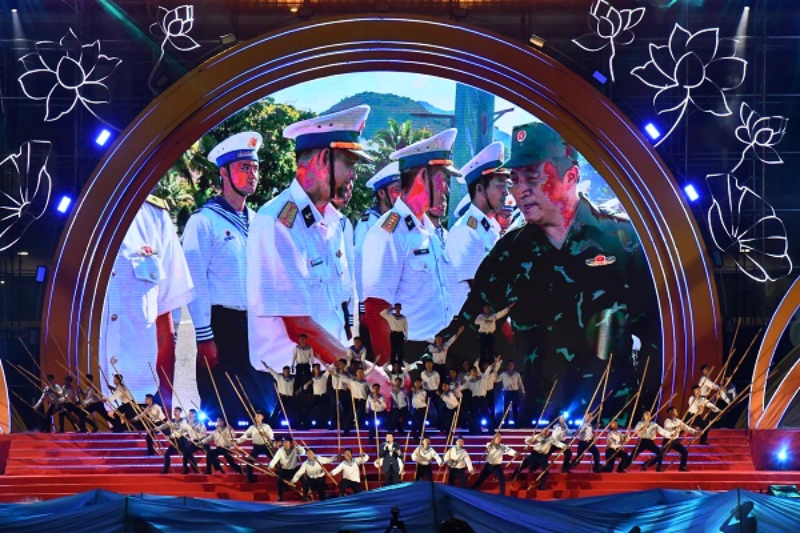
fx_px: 3266
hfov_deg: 14.0
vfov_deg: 9.3
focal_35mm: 147
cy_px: 266
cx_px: 400
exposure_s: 1/160
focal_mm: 98
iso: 6400
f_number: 13
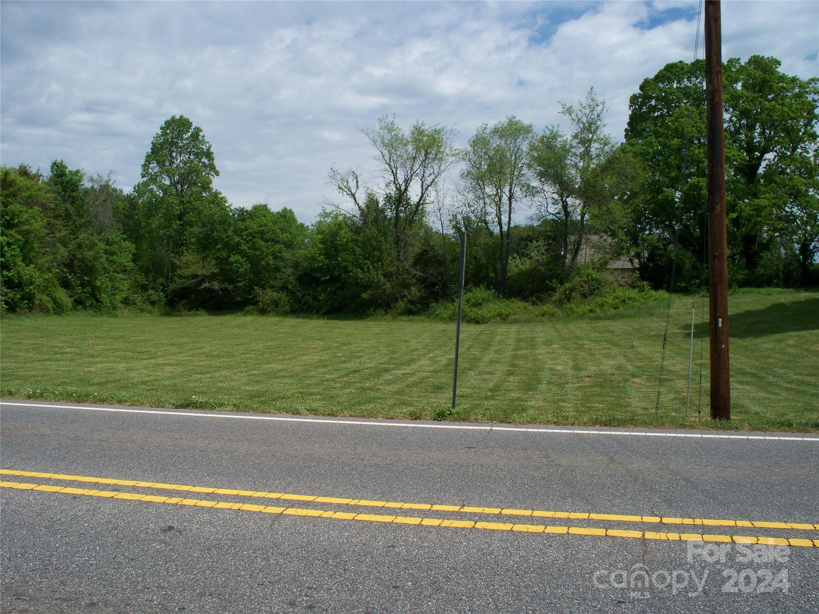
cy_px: 307
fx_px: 852
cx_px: 410
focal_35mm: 36
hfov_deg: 51.4
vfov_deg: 39.7
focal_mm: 7.54
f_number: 5
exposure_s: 1/640
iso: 64
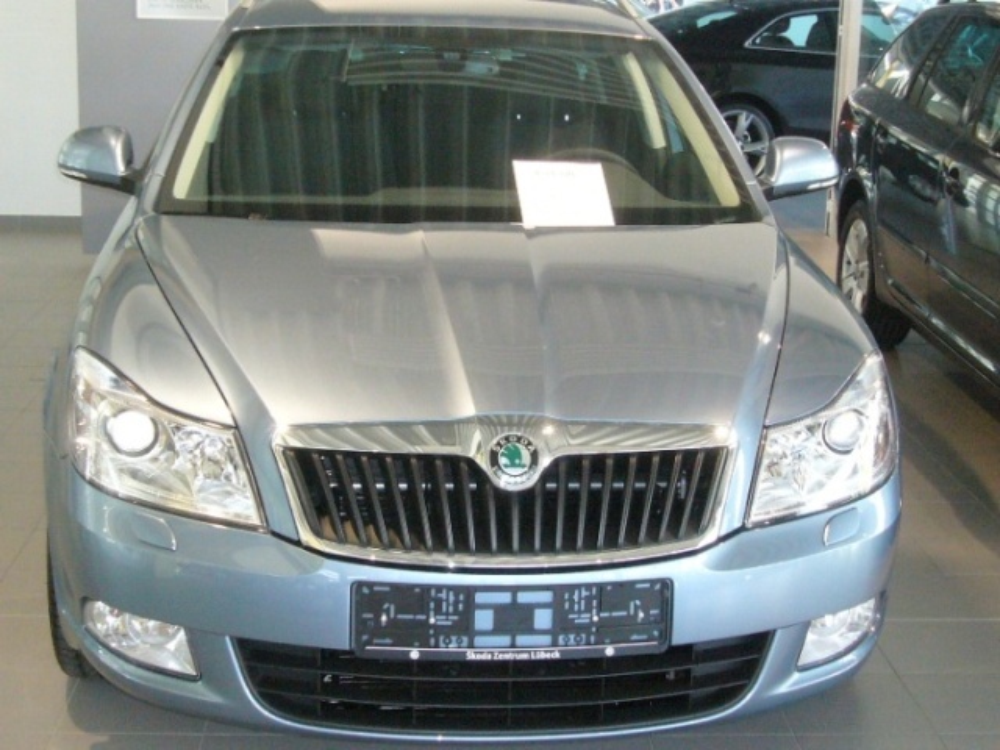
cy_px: 375
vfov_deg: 25.2
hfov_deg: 33.2
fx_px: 1676
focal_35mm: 58
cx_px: 500
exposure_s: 1/30
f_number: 3.3
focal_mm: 6.9
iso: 250
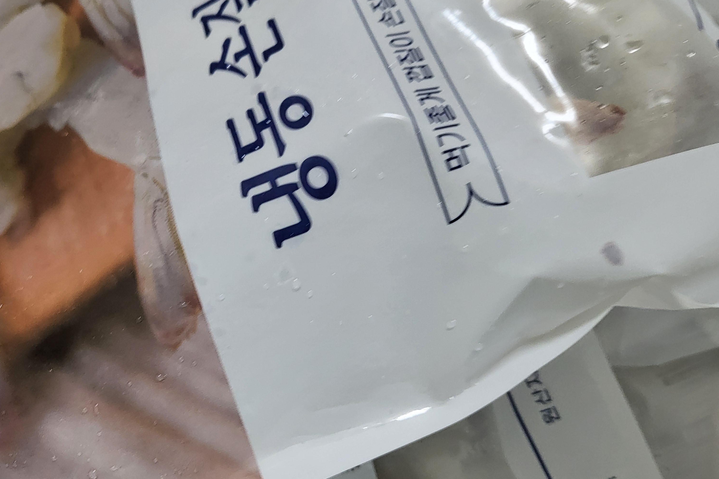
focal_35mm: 36
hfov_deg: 52.7
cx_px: 284
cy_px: 254
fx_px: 719
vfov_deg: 36.9
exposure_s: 1/40
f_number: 1.8
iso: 200
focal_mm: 4.25
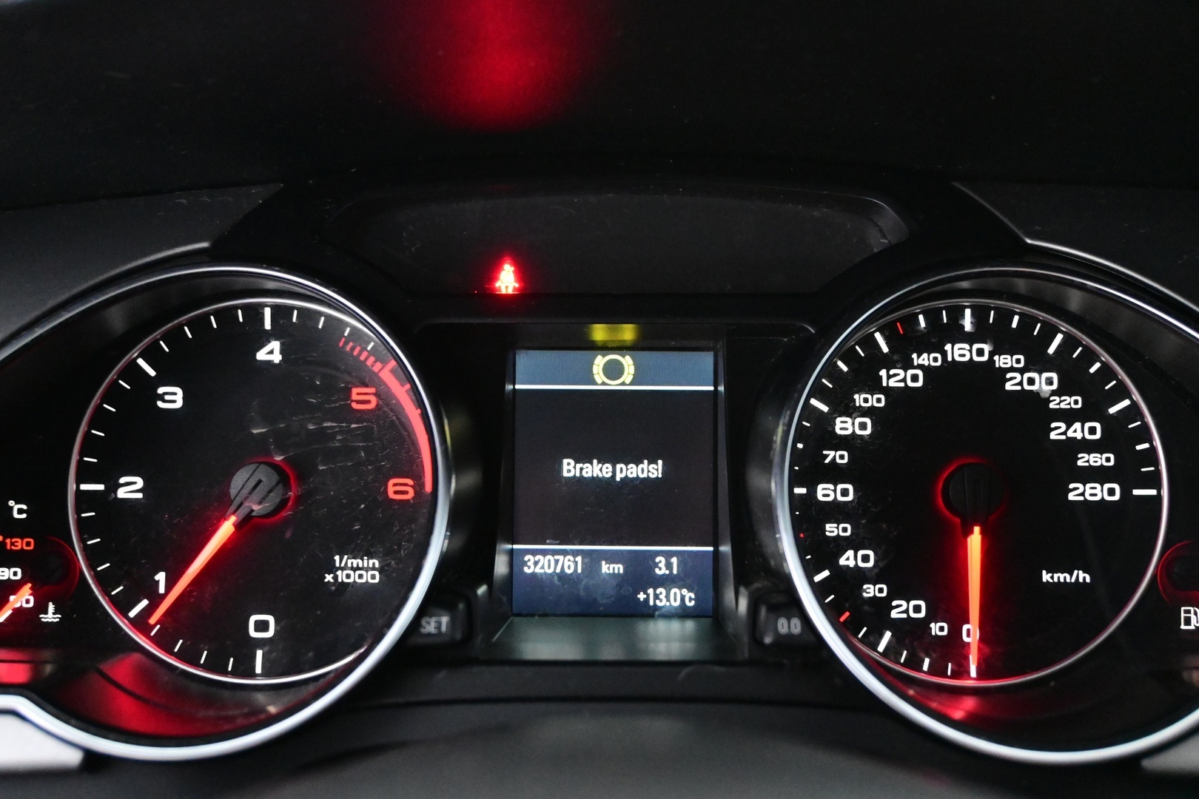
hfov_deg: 48.7
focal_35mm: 40
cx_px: 600
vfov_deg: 33.6
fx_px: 1324
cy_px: 400
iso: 7200
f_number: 4.5
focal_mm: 26.5
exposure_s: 1/40
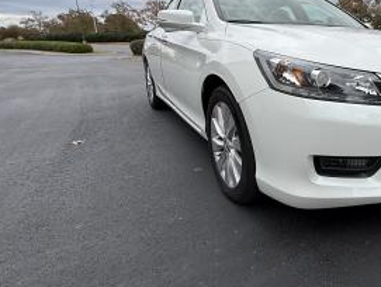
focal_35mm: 26
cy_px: 91
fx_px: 287
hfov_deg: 57.0
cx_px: 349
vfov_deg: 52.0
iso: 50
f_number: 2.2
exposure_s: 1/510
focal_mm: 2.22
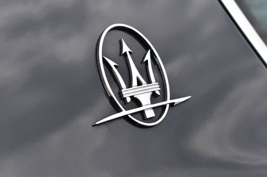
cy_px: 88
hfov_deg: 33.4
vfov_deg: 22.6
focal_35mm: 60
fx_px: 445
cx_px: 134
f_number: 9
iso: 400
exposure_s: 1/100
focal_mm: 40
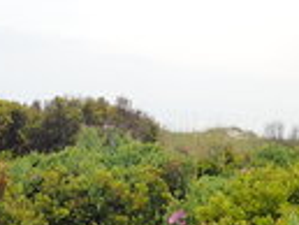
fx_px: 804
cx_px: 60
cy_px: 179
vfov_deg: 15.8
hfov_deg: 20.8
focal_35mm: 93
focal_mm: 5.5
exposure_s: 1/400
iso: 100
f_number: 3.2
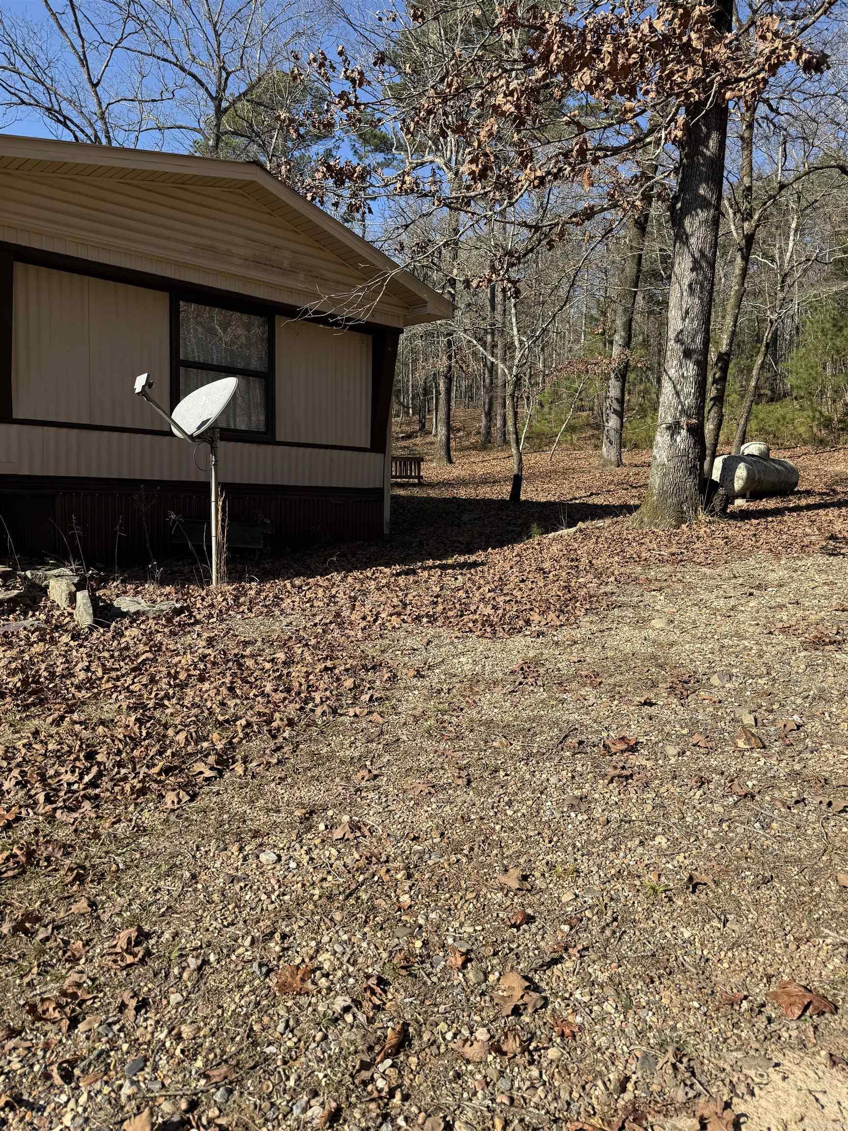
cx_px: 424
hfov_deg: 56.8
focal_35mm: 24
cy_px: 566
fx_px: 784
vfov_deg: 71.6
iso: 80
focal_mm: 6.76
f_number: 1.78
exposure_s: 1/2907
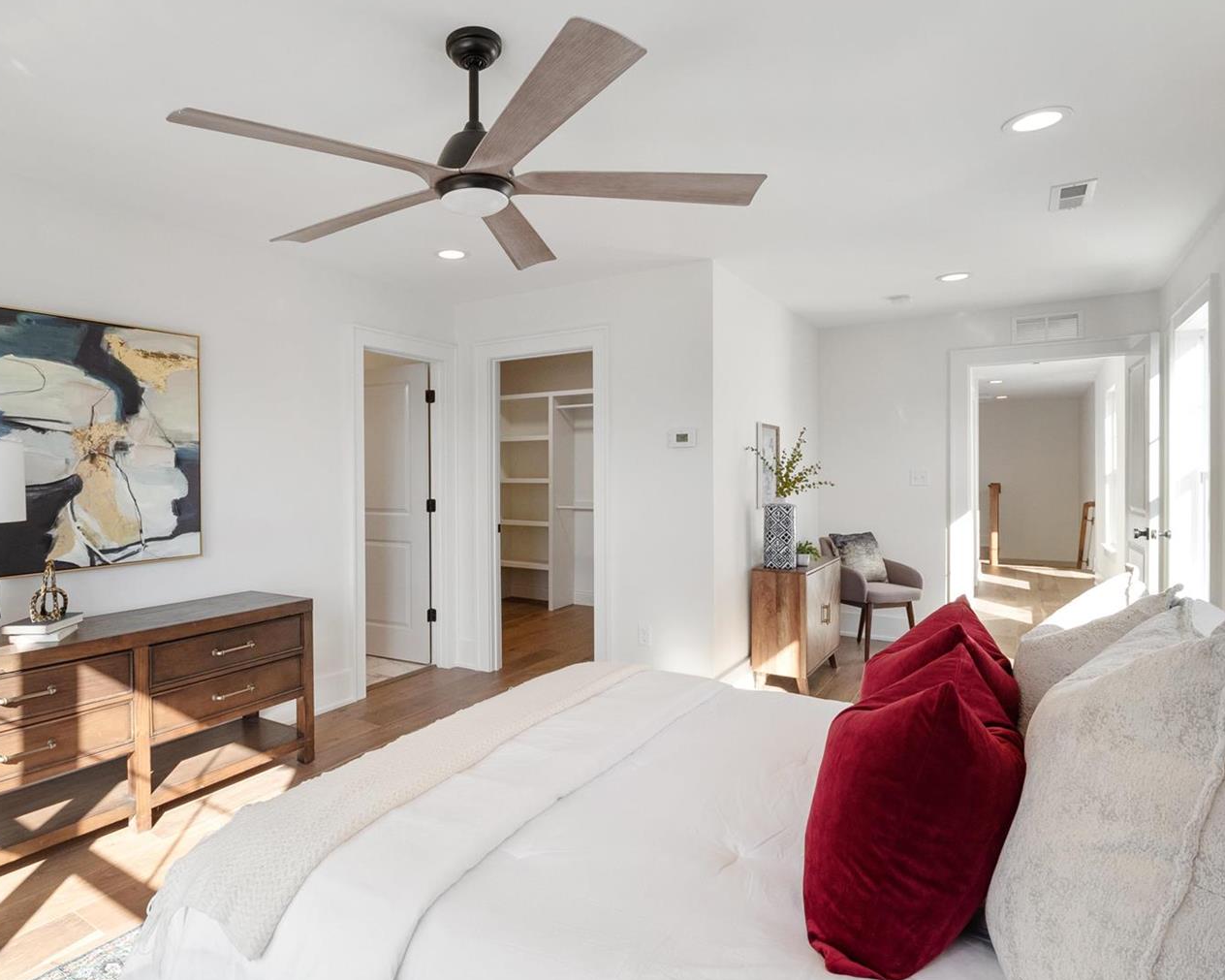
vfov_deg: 70.8
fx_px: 689
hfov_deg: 82.2
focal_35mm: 19
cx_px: 483
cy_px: 493
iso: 400
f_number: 6.3
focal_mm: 8
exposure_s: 1/60
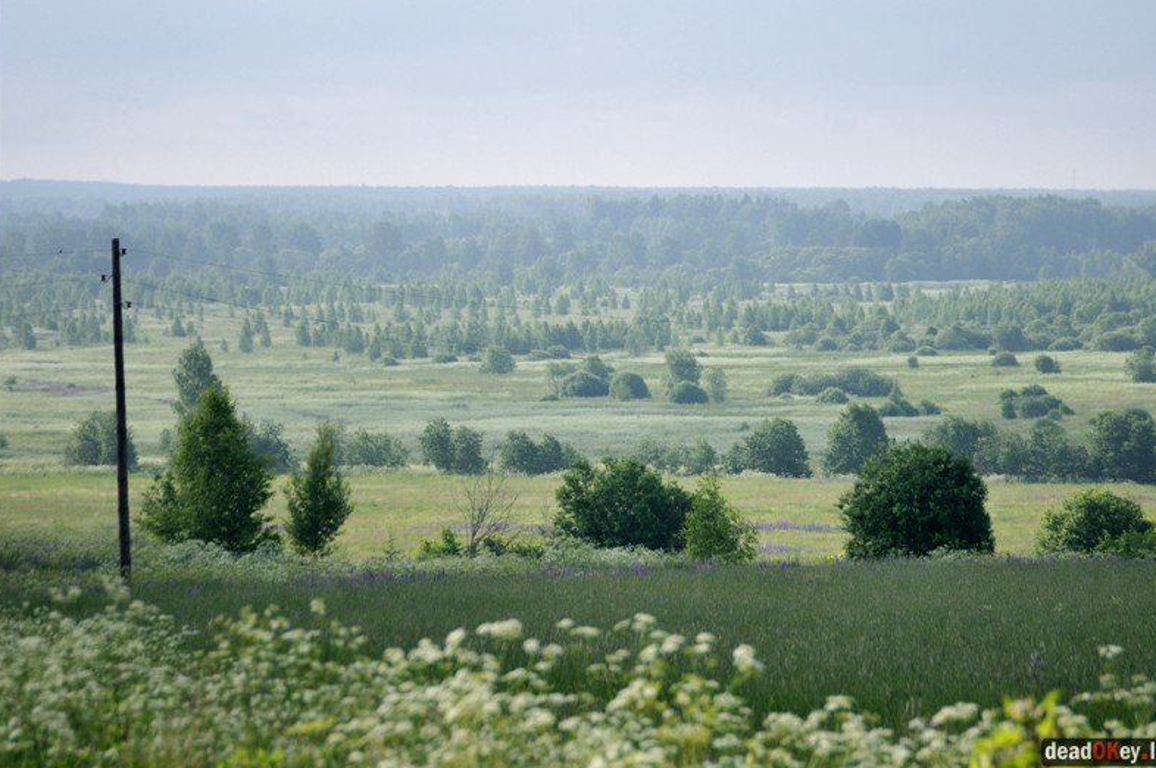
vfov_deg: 6.7
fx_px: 6607
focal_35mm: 206
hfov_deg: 10.0
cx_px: 654
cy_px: 341
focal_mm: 120
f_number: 5.6
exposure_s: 1/320
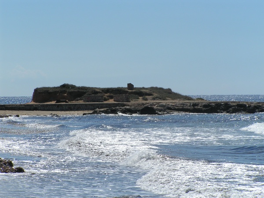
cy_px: 99
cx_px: 132
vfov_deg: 7.5
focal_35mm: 197
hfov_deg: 10.0
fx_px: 1502
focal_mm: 30.1
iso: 50
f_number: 8
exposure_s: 1/640
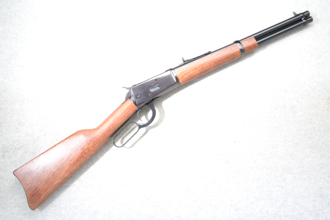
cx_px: 165
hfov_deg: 61.9
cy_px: 110
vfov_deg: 43.6
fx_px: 275
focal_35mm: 30
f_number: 20
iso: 3200
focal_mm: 20
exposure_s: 1/60
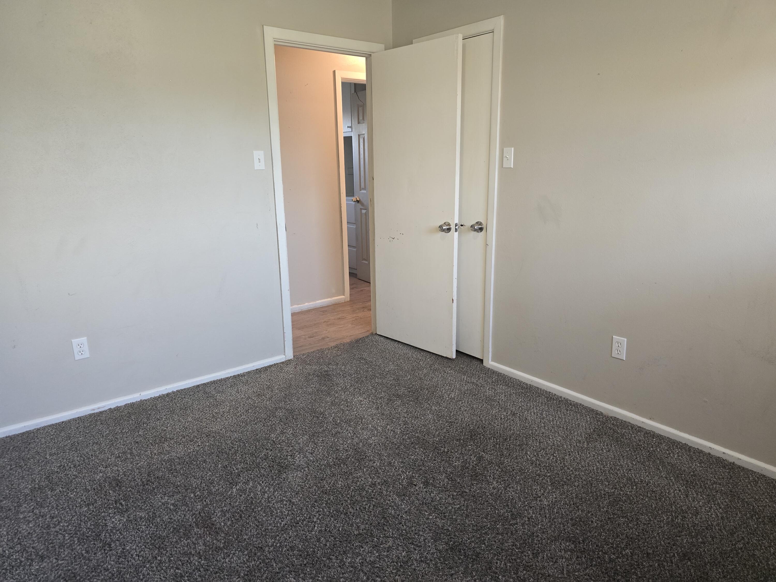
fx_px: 516
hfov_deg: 73.9
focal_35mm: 23
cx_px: 388
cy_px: 291
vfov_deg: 58.9
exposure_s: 1/120
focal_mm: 6.3
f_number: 1.7
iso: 640
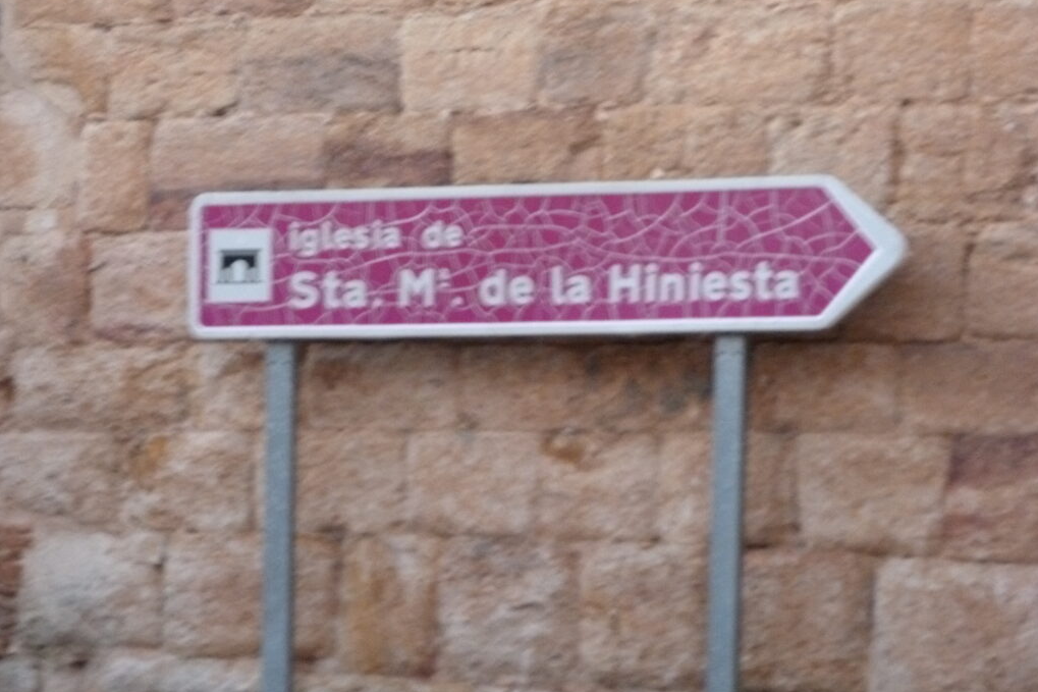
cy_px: 362
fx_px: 6025
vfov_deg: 6.6
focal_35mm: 209
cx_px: 520
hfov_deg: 9.8
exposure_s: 1/20
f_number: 3.8
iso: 800
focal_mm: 36.1
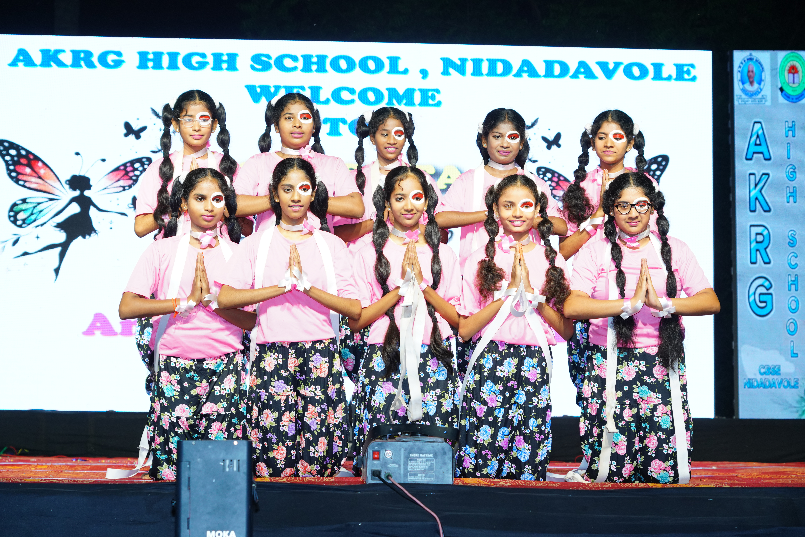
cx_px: 402
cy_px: 268
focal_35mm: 78
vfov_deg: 17.5
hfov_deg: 26.0
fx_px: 1744
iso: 1000
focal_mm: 78
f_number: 5.6
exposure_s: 1/200
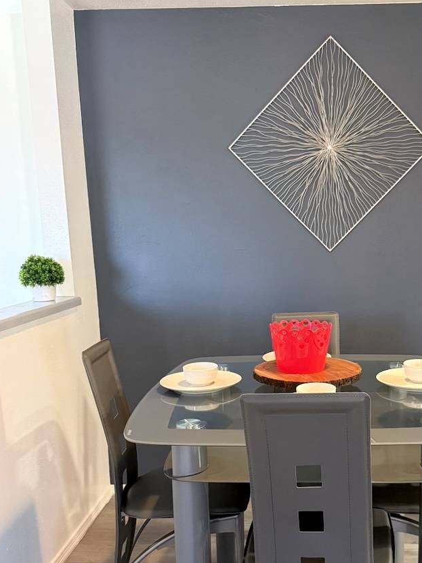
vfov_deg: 49.7
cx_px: 299
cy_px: 343
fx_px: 601
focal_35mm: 37
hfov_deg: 38.0
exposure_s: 1/60
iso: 800
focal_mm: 6.76
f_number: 1.78
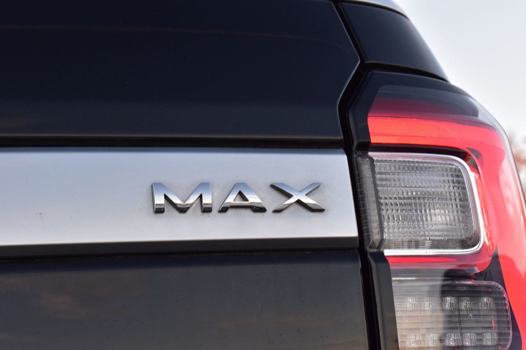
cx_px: 263
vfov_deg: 16.5
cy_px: 175
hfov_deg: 24.6
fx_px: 1205
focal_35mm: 82
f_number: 8
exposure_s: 1/60
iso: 400
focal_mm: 55
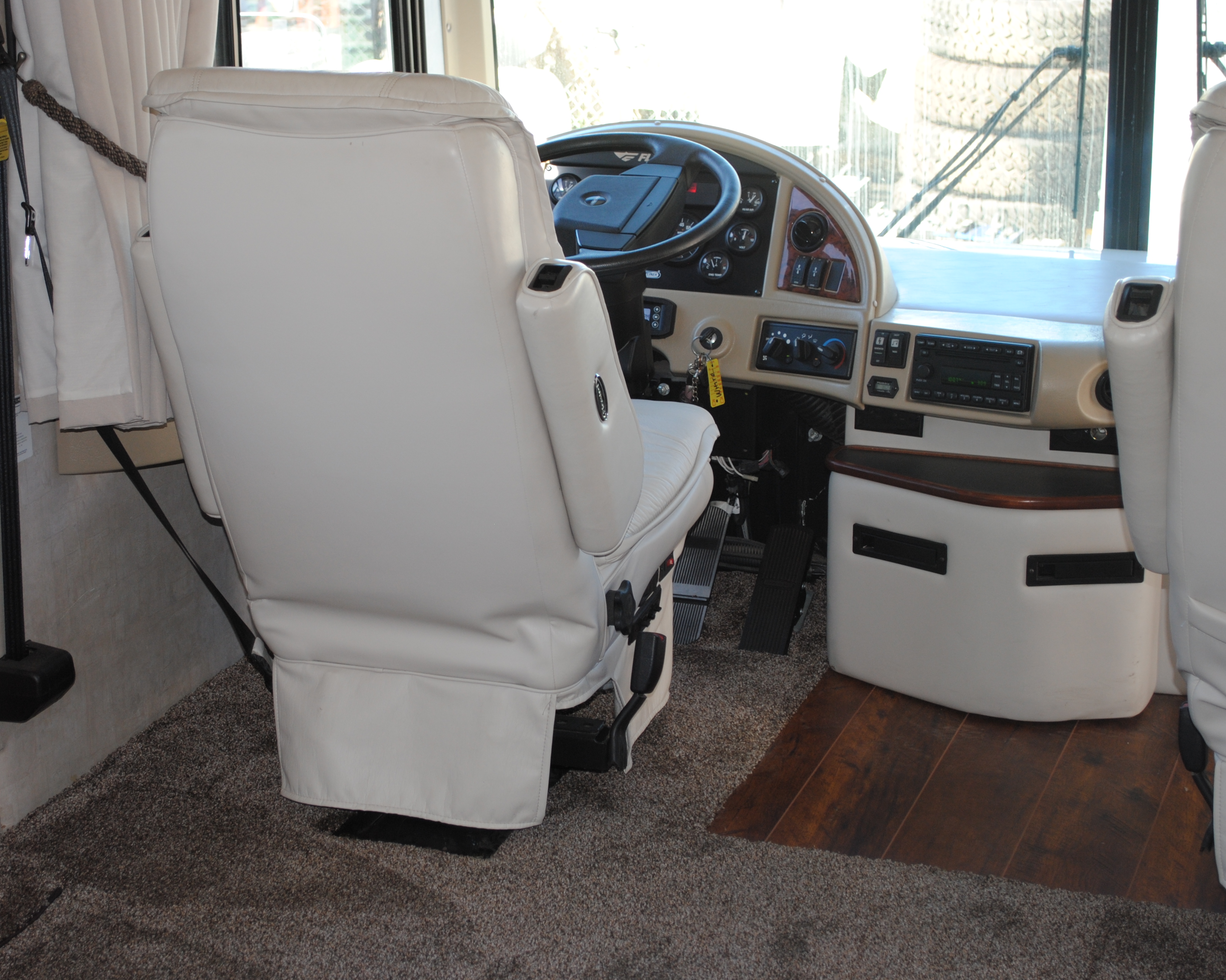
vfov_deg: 22.5
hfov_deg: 27.9
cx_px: 505
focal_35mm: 68
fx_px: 2467
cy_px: 492
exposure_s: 1/60
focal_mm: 40
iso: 200
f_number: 5.3
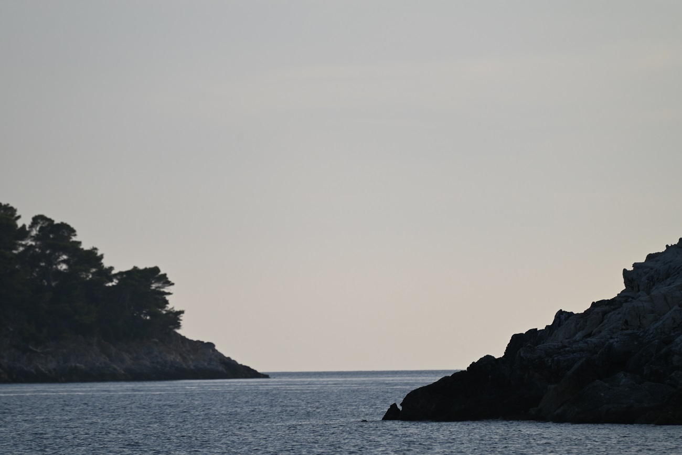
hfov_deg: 6.9
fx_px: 5684
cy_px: 228
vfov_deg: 4.6
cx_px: 341
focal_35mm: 300
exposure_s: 1/1000
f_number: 5.6
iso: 200
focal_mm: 300
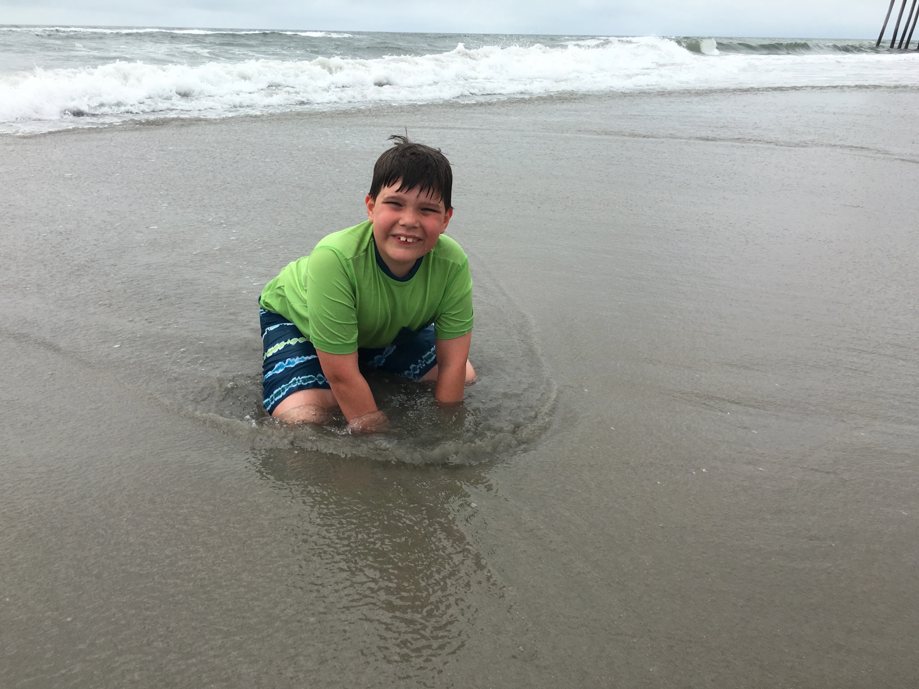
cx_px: 460
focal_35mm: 29
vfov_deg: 48.2
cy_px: 344
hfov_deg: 61.7
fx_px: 770
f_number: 2.2
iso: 25
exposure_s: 1/2024
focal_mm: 4.15
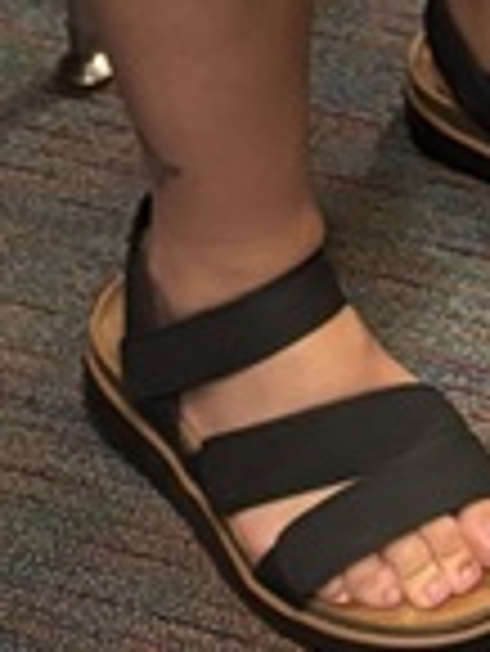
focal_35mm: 183
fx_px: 3449
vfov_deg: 8.2
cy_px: -1605
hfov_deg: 7.8
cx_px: 1007
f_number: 1.6
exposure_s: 1/60
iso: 400
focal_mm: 5.96
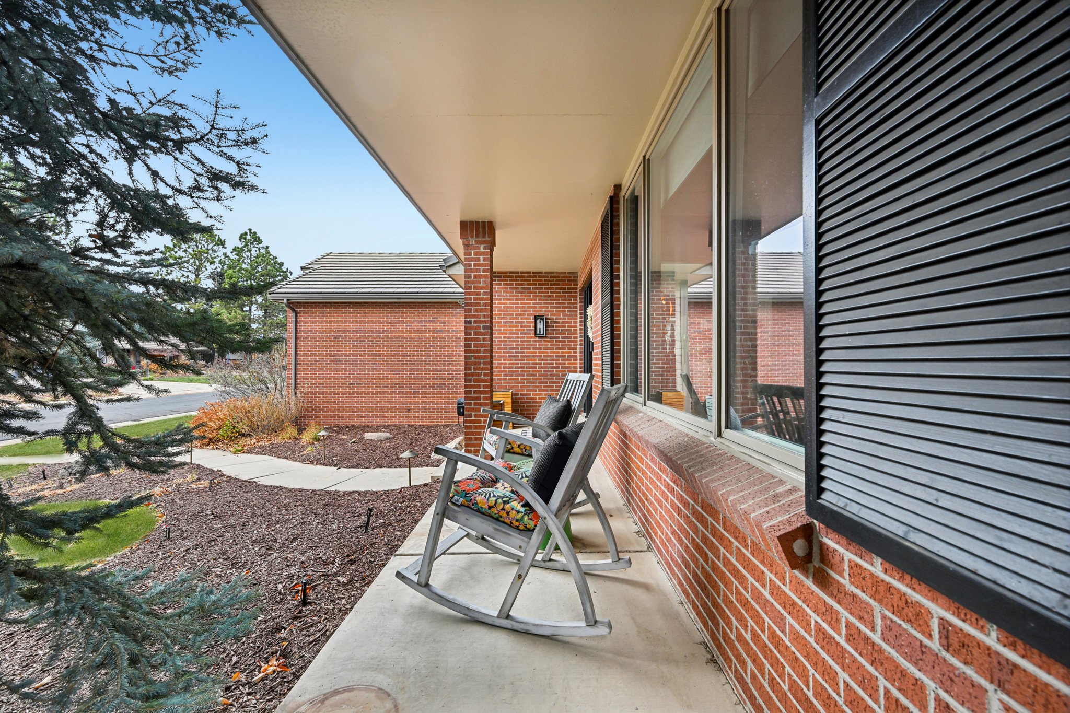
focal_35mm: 14
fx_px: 416
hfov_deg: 104.3
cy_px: 356
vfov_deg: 81.2
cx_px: 535
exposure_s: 1/20
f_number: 8
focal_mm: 14
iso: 64
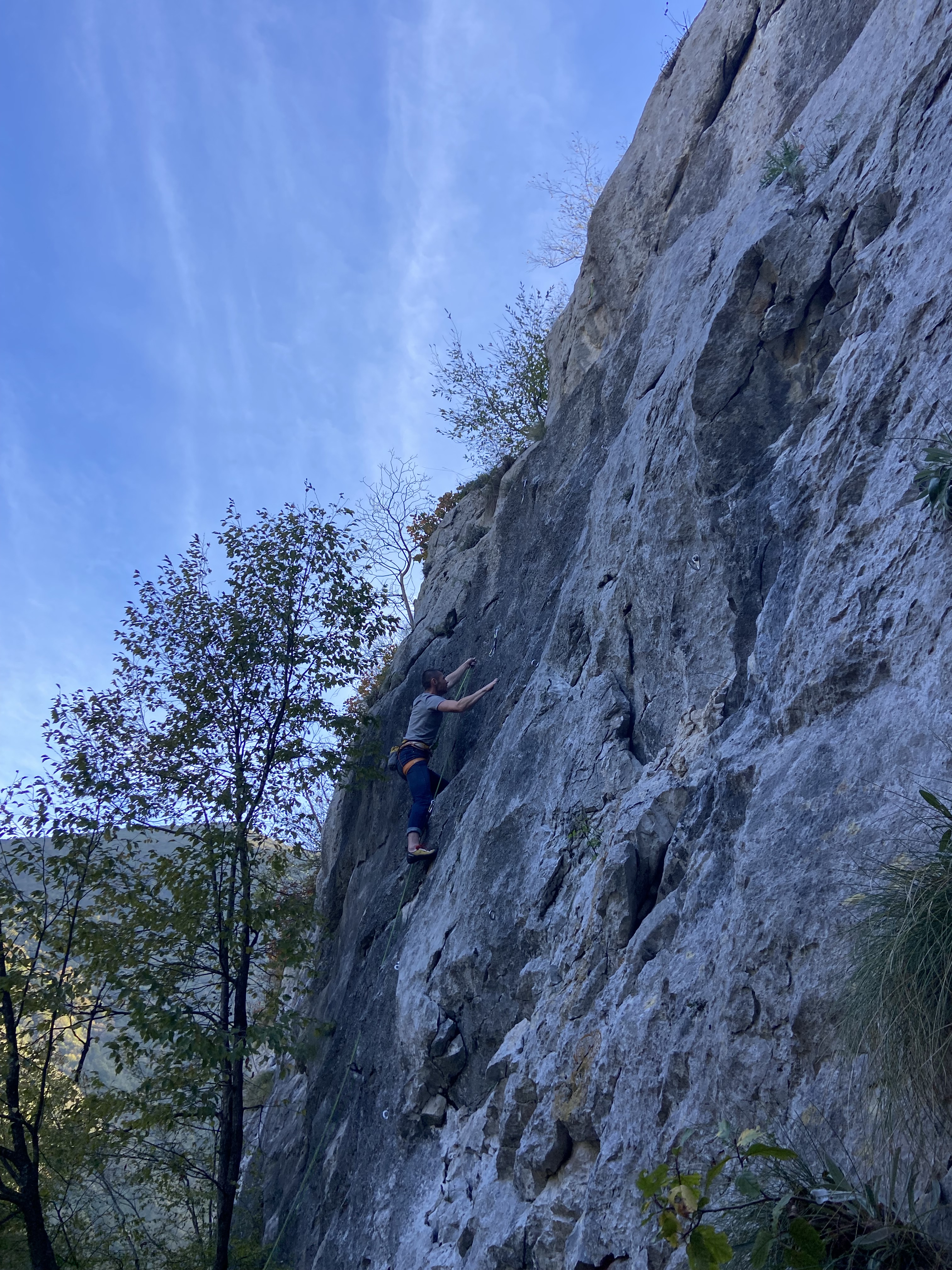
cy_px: 635
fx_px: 953
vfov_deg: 67.3
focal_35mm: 26
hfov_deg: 53.1
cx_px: 476
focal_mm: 4.25
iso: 32
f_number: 1.8
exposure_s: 1/742
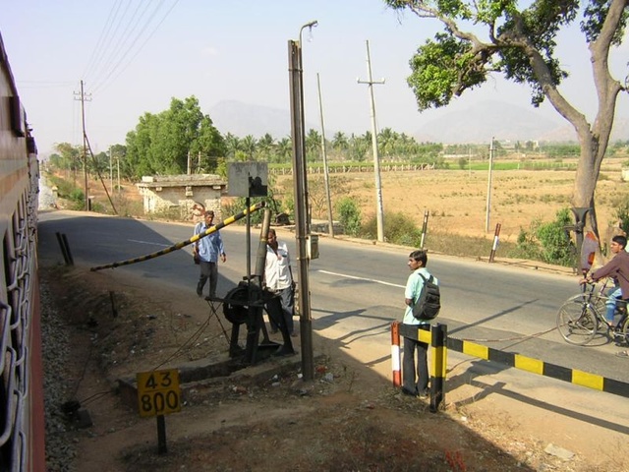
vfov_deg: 39.7
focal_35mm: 36
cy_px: 236
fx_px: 654
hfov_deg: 51.4
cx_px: 314
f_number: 5.2
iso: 100
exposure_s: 1/182
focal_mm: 4.7
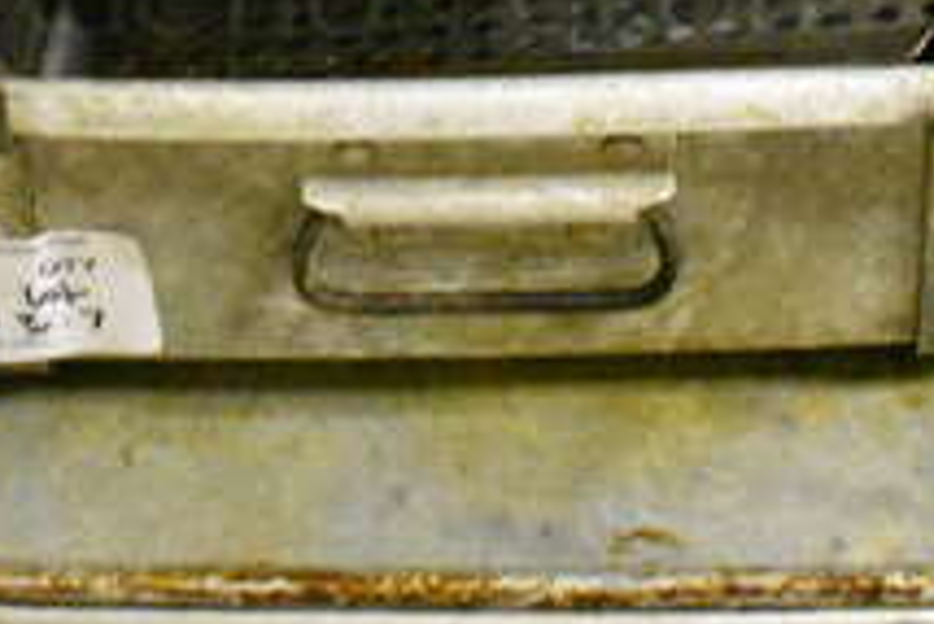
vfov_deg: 16.8
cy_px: -179
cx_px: 436
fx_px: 1999
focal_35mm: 77
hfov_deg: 26.3
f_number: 3.5
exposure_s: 1/30
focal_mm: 18
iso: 12800
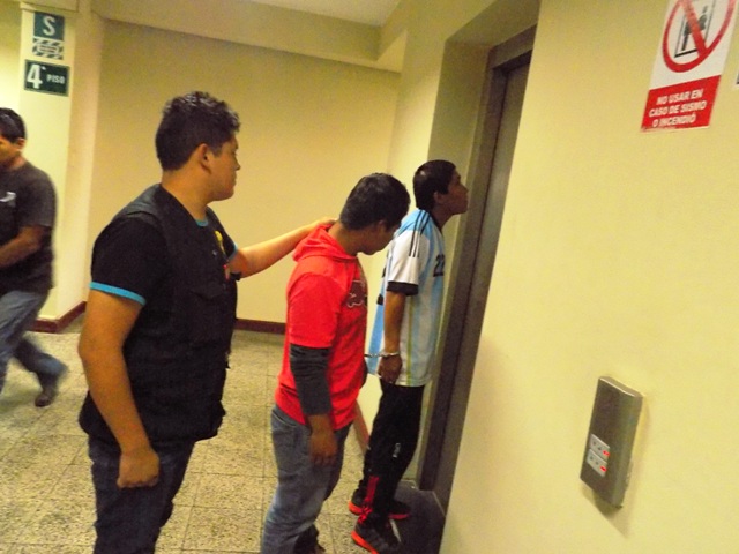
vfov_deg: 51.4
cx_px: 370
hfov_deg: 65.3
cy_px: 277
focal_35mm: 27
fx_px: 576
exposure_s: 1/20
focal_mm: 4.8
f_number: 3.2
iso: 1600
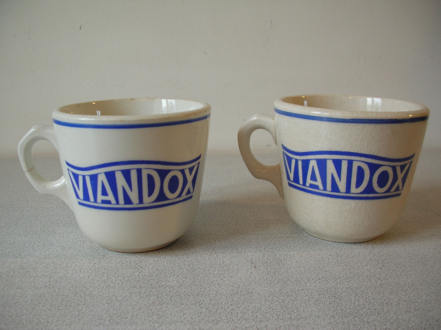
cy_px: 165
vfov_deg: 40.6
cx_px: 220
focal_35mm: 35
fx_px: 446
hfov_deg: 52.7
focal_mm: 5.8
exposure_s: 1/9.7
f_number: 2.8
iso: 50
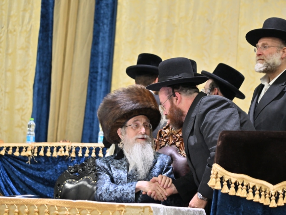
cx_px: 161
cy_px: 108
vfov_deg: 11.3
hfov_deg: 15.0
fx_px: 1083
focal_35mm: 131
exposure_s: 1/160
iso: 1000
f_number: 4
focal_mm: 120
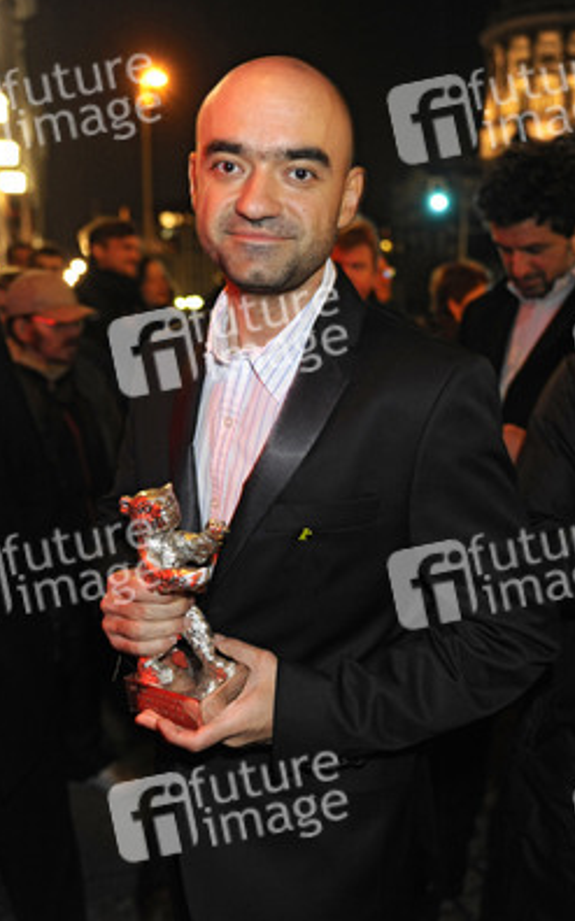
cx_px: 296
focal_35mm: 35
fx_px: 879
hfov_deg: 36.2
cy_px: 458
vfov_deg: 55.4
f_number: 3.2
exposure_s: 1/30
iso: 2500
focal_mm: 34
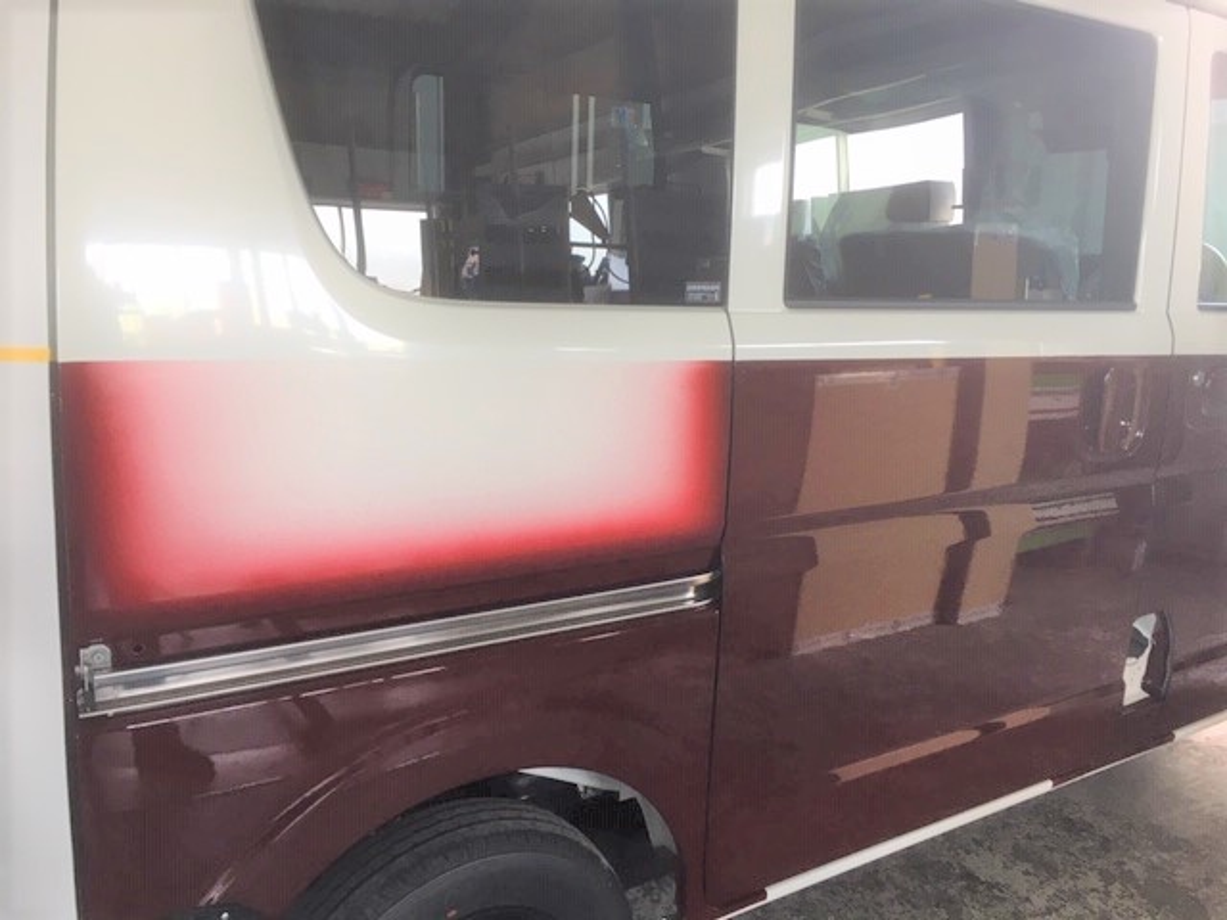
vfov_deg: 48.2
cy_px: 460
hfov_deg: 61.7
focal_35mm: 29
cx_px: 614
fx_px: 1028
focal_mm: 4.15
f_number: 2.2
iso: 50
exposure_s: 1/30
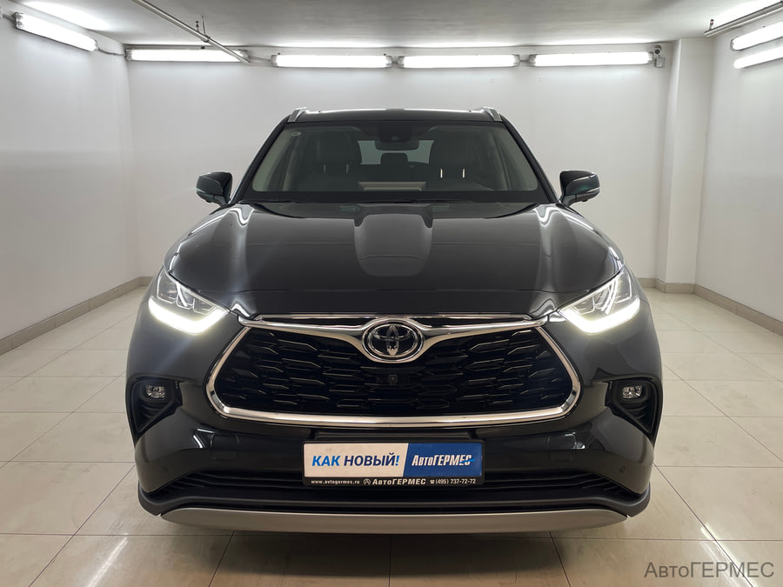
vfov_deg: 53.1
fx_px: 588
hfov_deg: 67.3
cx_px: 392
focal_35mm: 26
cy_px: 294
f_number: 1.6
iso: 40
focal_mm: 4.2
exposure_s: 1/100
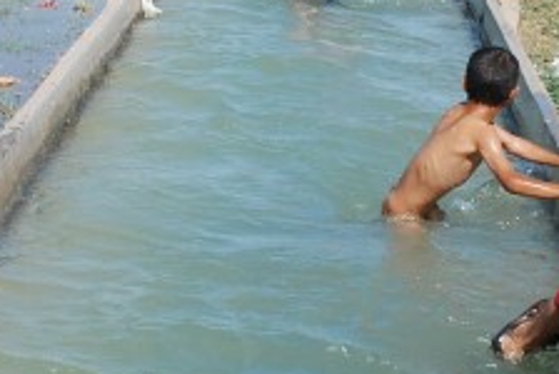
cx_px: 318
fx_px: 2310
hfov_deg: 13.8
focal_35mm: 149
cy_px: 50
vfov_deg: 9.2
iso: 640
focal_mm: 31
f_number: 13
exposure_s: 1/640
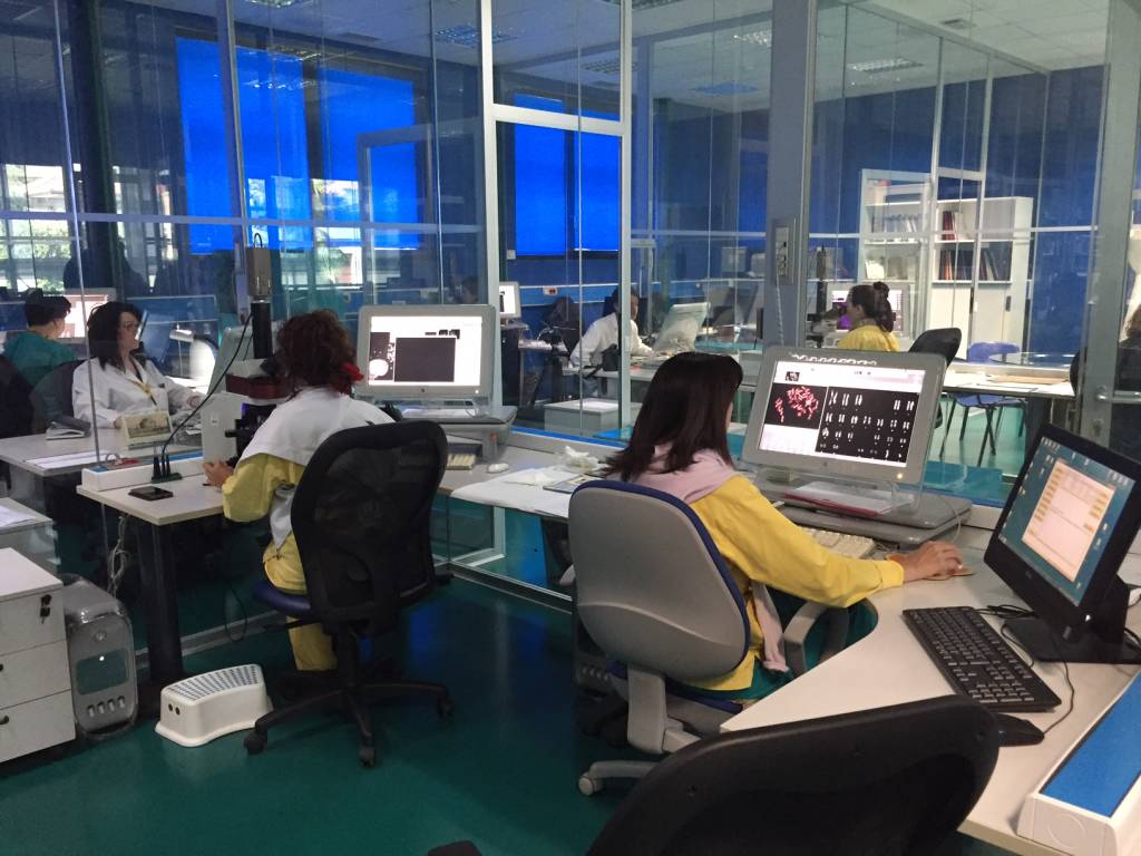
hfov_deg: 61.7
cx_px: 570
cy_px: 428
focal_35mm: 29
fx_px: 956
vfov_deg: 48.2
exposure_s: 1/17
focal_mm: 4.15
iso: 250
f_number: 2.2
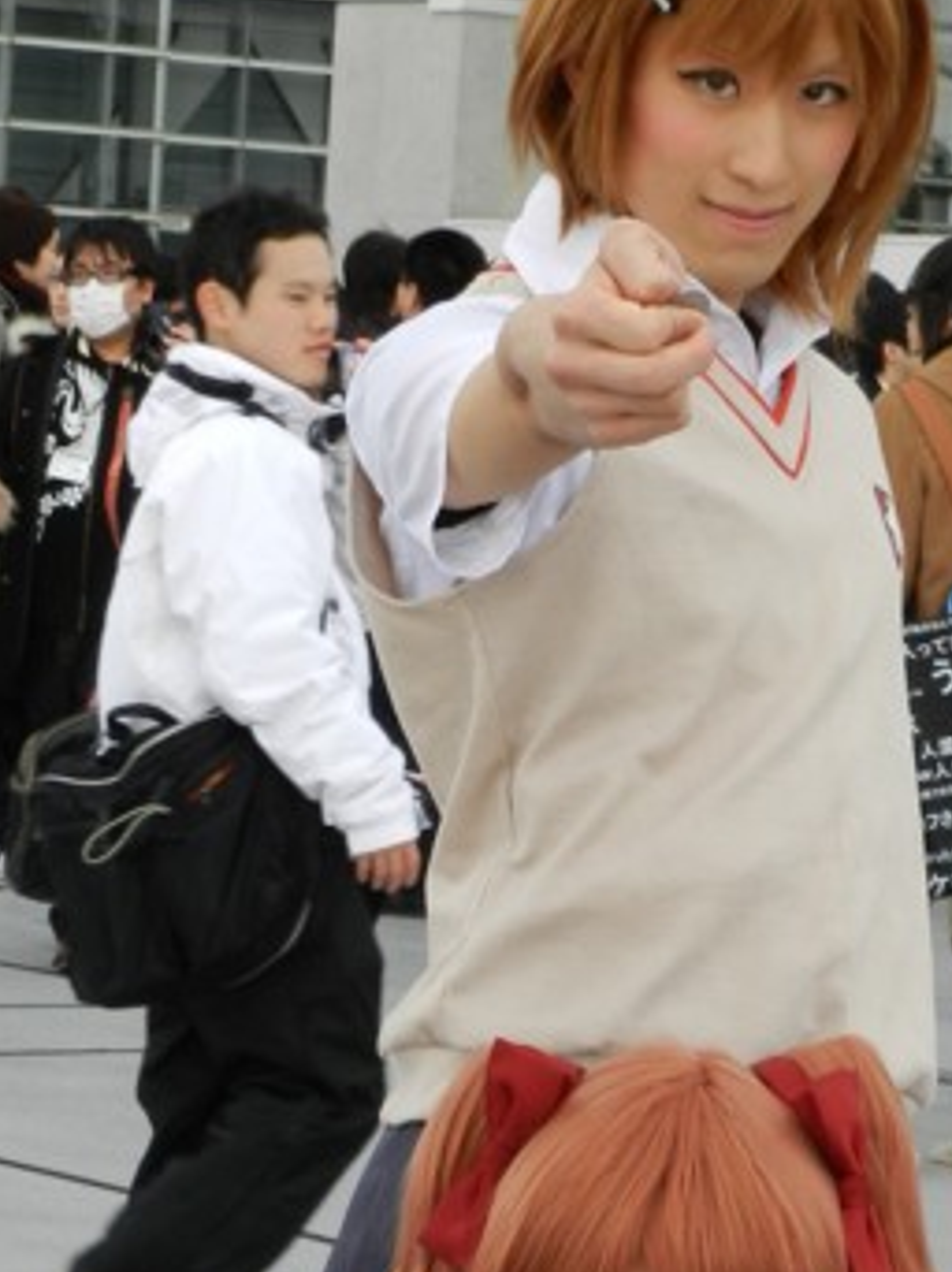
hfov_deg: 8.3
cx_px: 483
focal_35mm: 178
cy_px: 1265
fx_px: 6535
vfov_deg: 11.0
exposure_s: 1/125
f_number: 4.8
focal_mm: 13.5
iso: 160
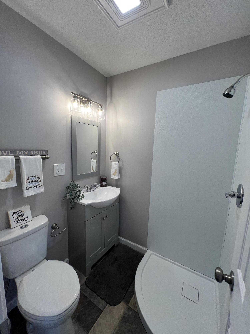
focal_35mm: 13
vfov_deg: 106.2
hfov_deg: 89.9
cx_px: 125
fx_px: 125
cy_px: 167
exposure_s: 1/120
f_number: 1.8
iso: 64
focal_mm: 1.57
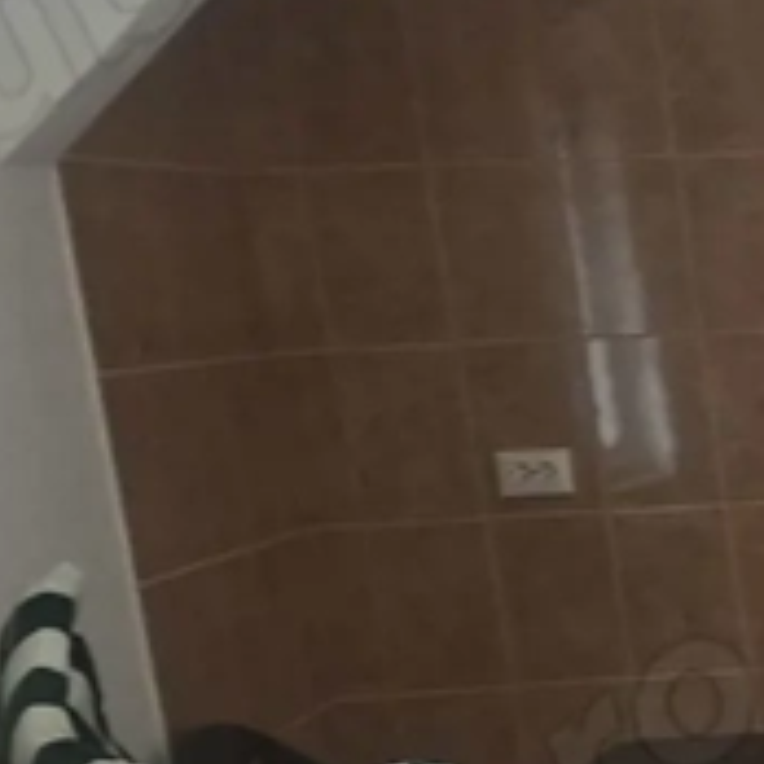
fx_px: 2922
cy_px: 1063
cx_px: 1822
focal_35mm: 117
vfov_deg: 14.2
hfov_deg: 12.0
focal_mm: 5.54
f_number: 1.8
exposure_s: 1/33
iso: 250
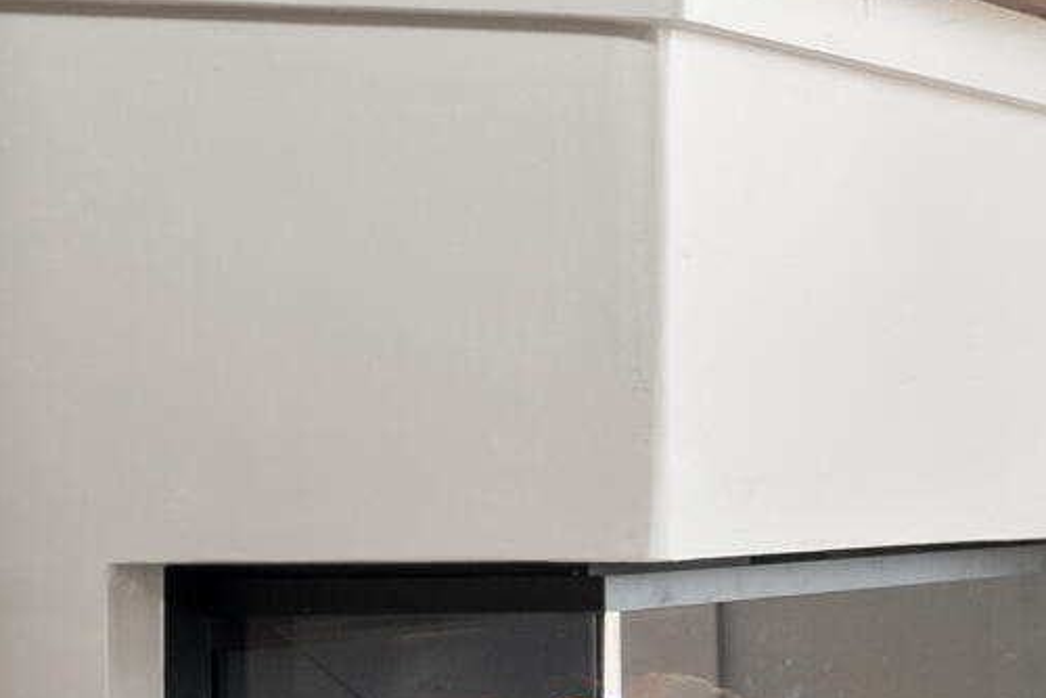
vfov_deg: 12.0
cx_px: 3117
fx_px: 3314
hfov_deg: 11.2
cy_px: 424
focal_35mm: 114
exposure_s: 1/8
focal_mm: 19
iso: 400
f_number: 7.1
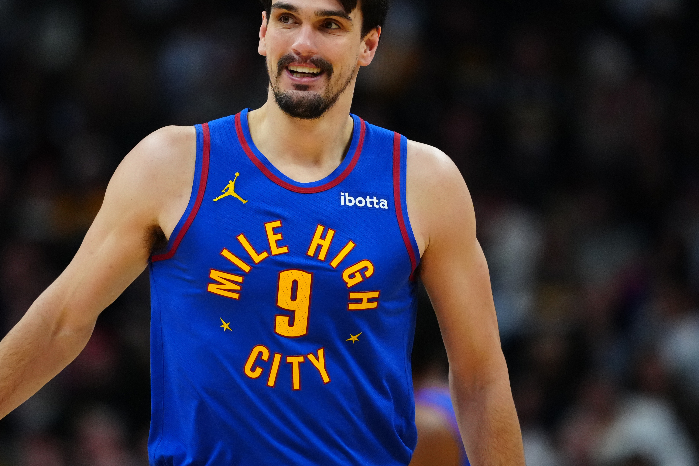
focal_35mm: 539
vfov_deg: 2.6
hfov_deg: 3.8
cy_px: 192
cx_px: 289
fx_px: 10465
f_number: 2.8
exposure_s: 1/2000
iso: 5000
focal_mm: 300
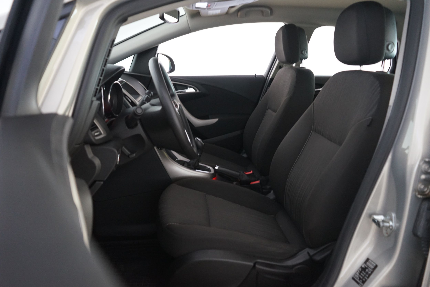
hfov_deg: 65.5
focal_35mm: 28
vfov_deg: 46.4
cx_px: 215
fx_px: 334
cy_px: 144
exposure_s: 1/10
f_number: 4
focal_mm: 28
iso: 2500
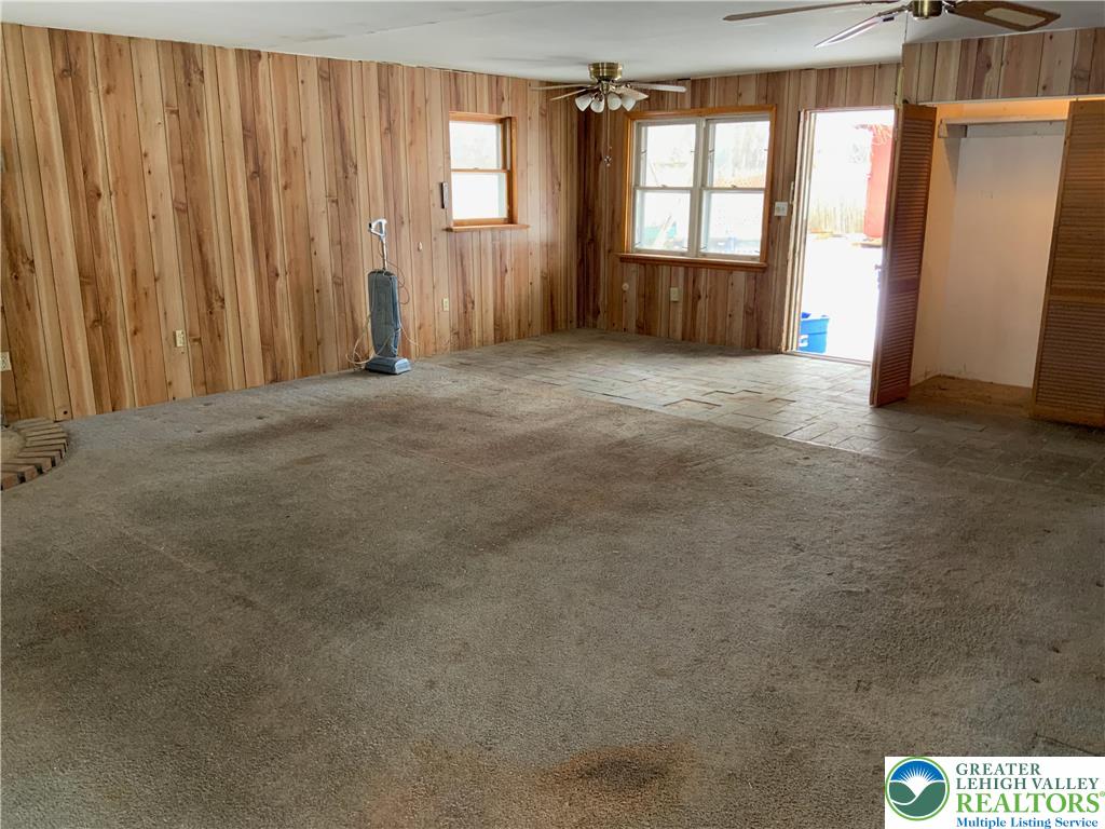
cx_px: 552
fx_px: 926
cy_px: 414
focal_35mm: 29
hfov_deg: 61.7
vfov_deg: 48.2
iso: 125
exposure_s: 1/60
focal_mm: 3
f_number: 1.8
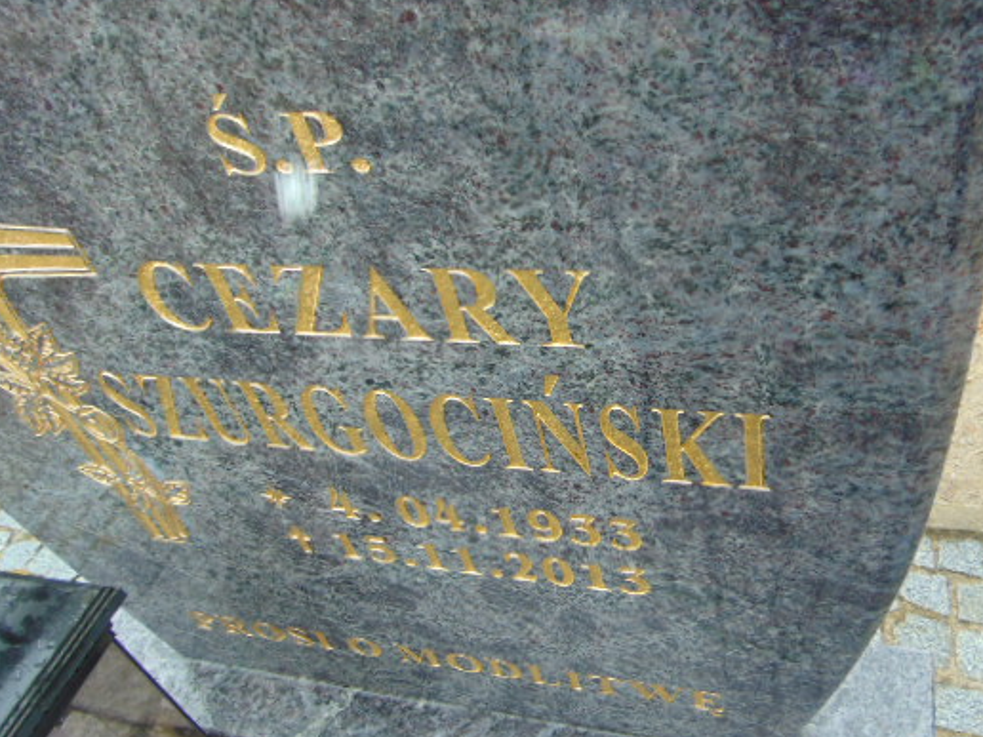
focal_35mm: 31
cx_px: 572
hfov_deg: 58.0
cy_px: 413
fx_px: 880
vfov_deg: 45.4
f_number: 3
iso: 80
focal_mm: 4.5
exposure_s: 1/125
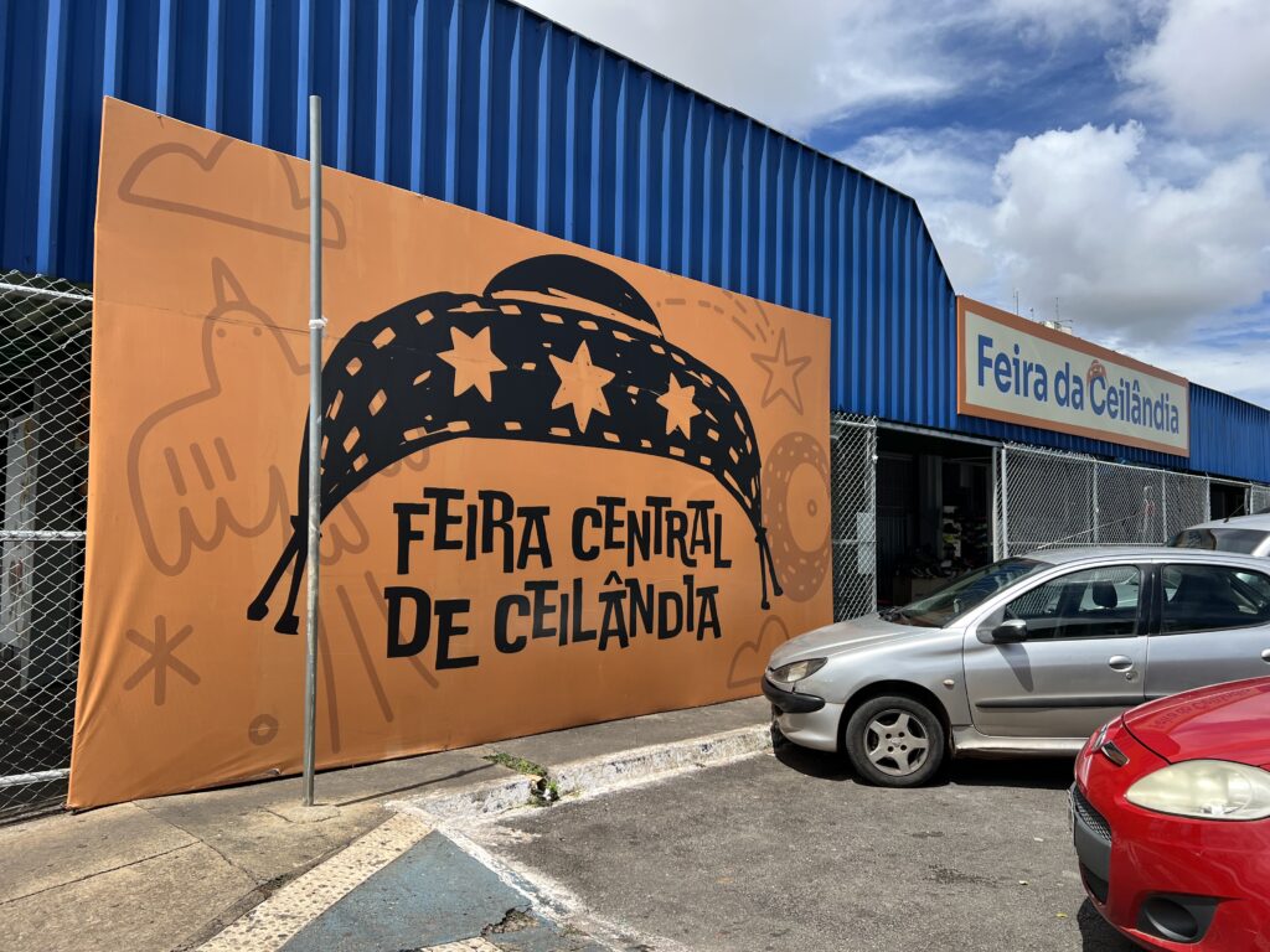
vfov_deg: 53.1
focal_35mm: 26
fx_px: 954
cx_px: 635
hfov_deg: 67.3
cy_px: 476
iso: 50
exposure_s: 1/4115
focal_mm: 5.7
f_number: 1.5
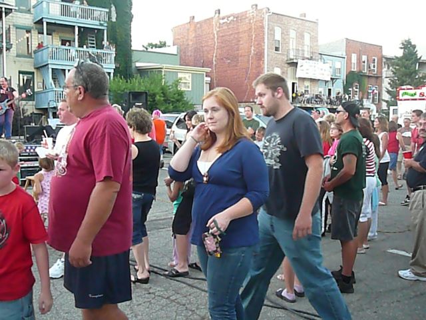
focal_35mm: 35
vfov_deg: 40.7
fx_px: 431
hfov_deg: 52.6
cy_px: 160
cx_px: 213
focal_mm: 5.2
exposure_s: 1/100
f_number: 2.8
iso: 800
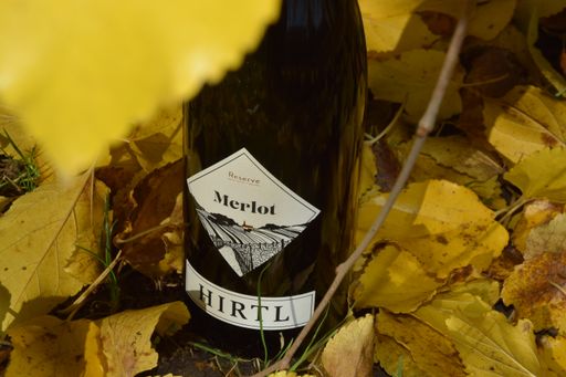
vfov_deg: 13.0
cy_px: 188
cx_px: 283
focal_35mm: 105
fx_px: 1650
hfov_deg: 19.5
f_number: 13
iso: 100
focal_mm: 70
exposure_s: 1/200
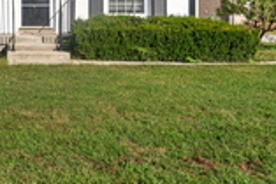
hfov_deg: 32.5
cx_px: -4
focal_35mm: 56
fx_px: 432
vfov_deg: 23.0
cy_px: -8
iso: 640
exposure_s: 1/2000
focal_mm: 22.1
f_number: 3.5
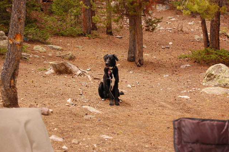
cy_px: 77
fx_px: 531
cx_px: 114
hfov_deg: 24.3
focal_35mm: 84
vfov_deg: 16.3
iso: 400
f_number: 5.6
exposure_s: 1/200
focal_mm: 55
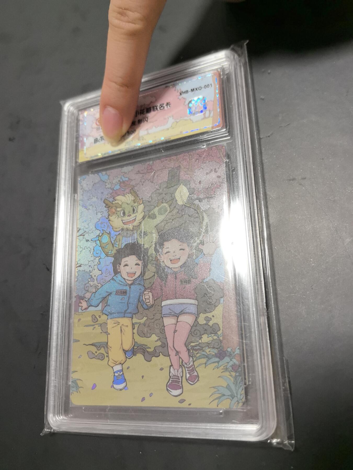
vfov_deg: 65.3
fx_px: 367
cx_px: 176
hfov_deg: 51.4
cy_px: 235
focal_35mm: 27
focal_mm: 5.75
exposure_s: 1/100
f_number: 2
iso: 200
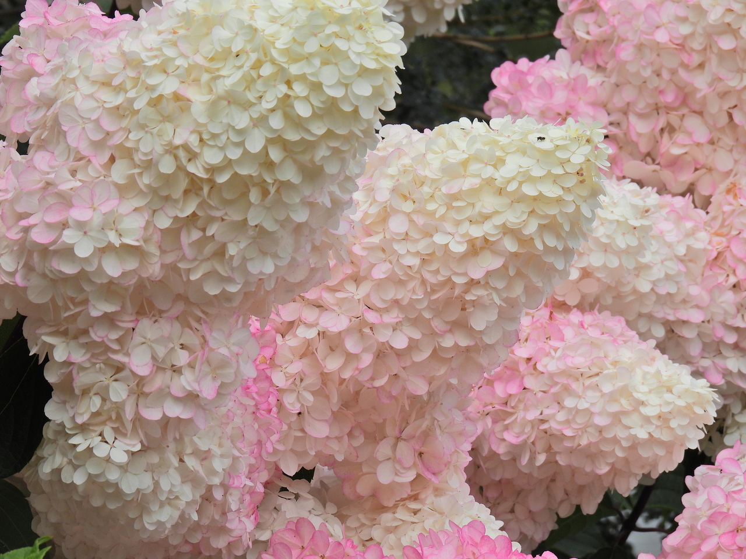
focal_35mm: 400
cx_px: 373
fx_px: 8620
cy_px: 280
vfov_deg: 3.7
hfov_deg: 5.0
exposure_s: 1/800
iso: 100
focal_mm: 71.4
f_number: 5
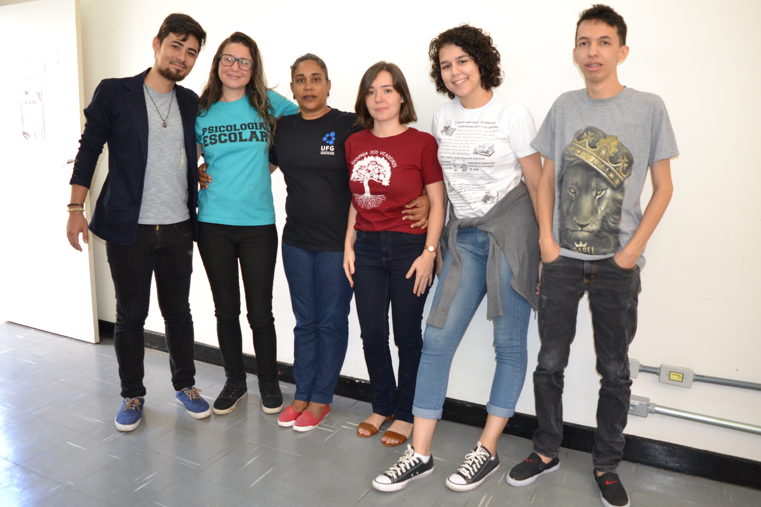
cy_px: 254
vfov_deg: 43.6
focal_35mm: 30
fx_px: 634
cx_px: 380
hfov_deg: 61.9
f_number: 3.5
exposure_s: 1/60
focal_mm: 20
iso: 1000
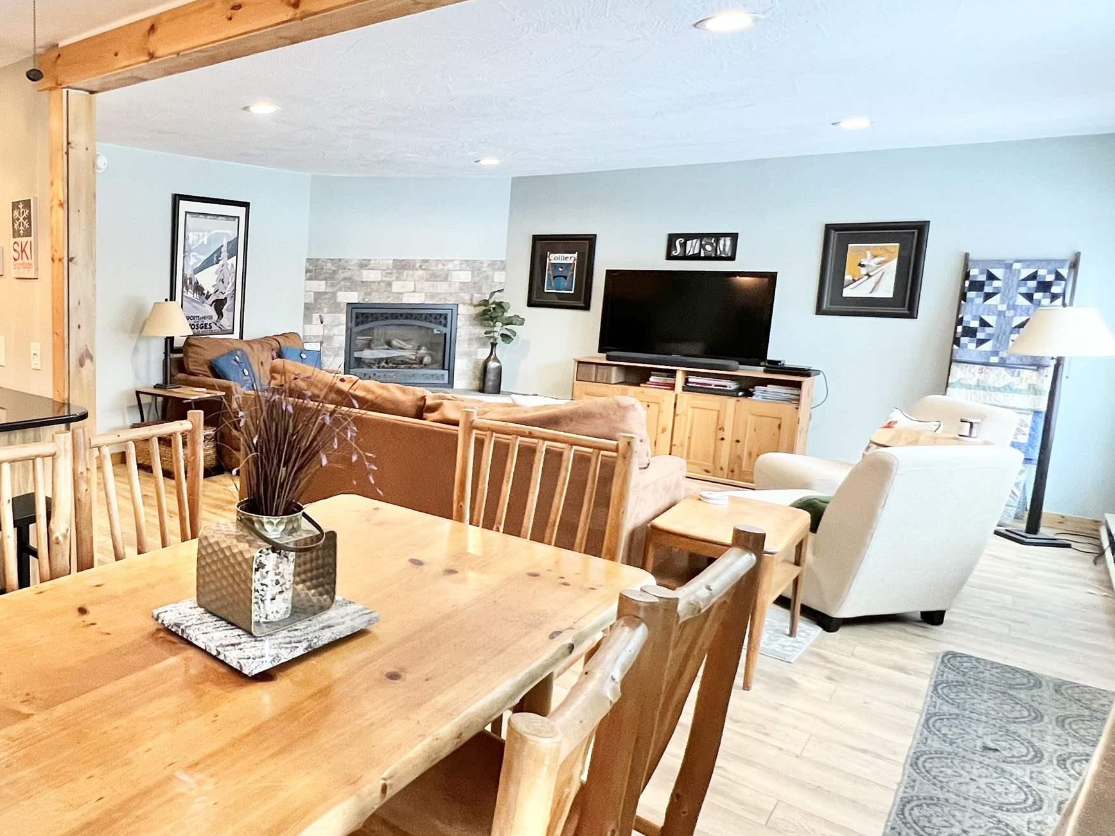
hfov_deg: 65.2
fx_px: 741
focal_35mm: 23
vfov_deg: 58.8
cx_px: 179
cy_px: 378
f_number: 1.8
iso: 320
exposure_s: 1/60
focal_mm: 1.57
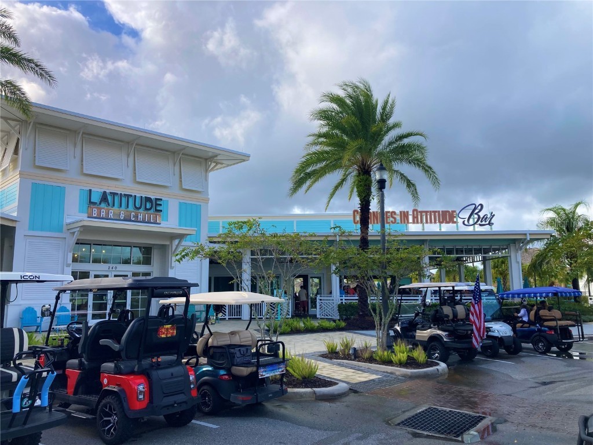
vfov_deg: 49.7
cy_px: 222
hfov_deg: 63.4
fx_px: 480
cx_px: 296
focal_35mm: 28
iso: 20
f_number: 1.8
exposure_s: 1/1156
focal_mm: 3.99
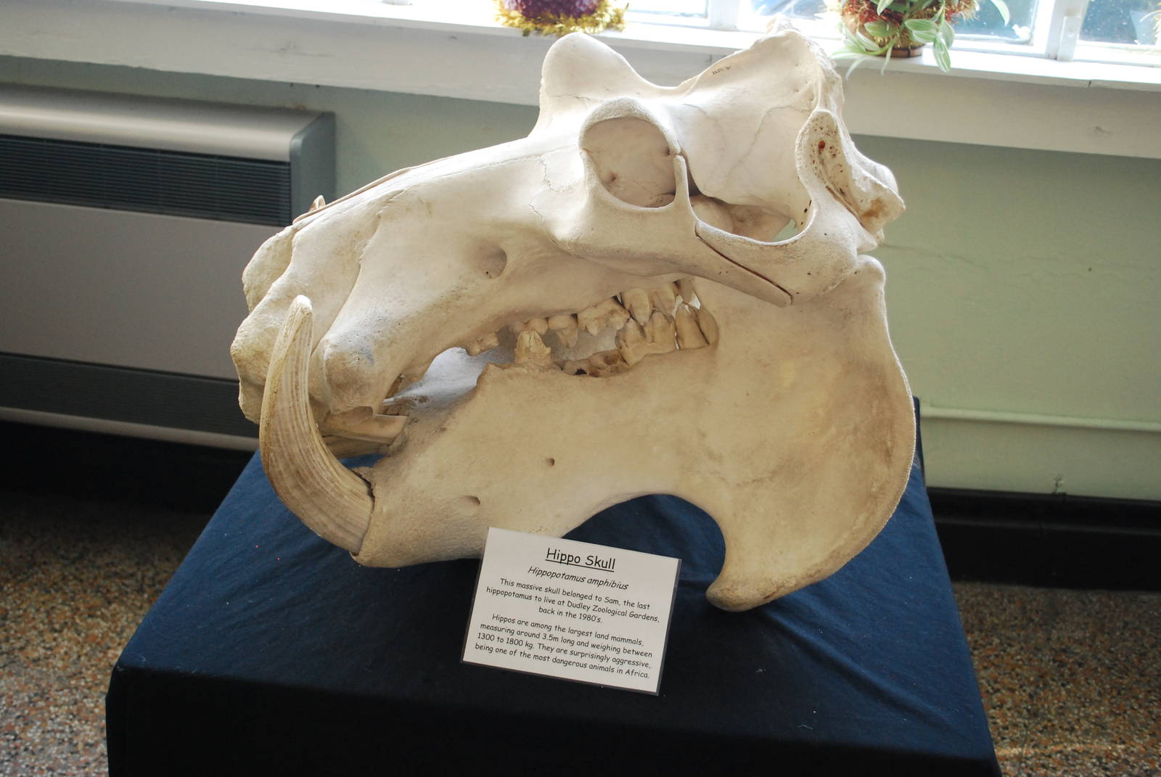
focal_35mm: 42
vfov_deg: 32.0
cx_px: 580
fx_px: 1356
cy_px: 388
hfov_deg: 46.3
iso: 800
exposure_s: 1/40
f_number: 4.5
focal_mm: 28
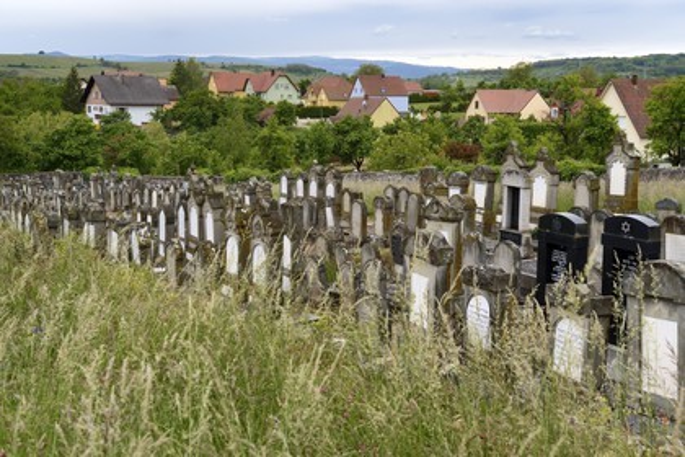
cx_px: 342
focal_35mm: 45
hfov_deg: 43.6
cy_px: 228
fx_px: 856
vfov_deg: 29.9
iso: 200
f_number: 8
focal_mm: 45
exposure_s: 1/160
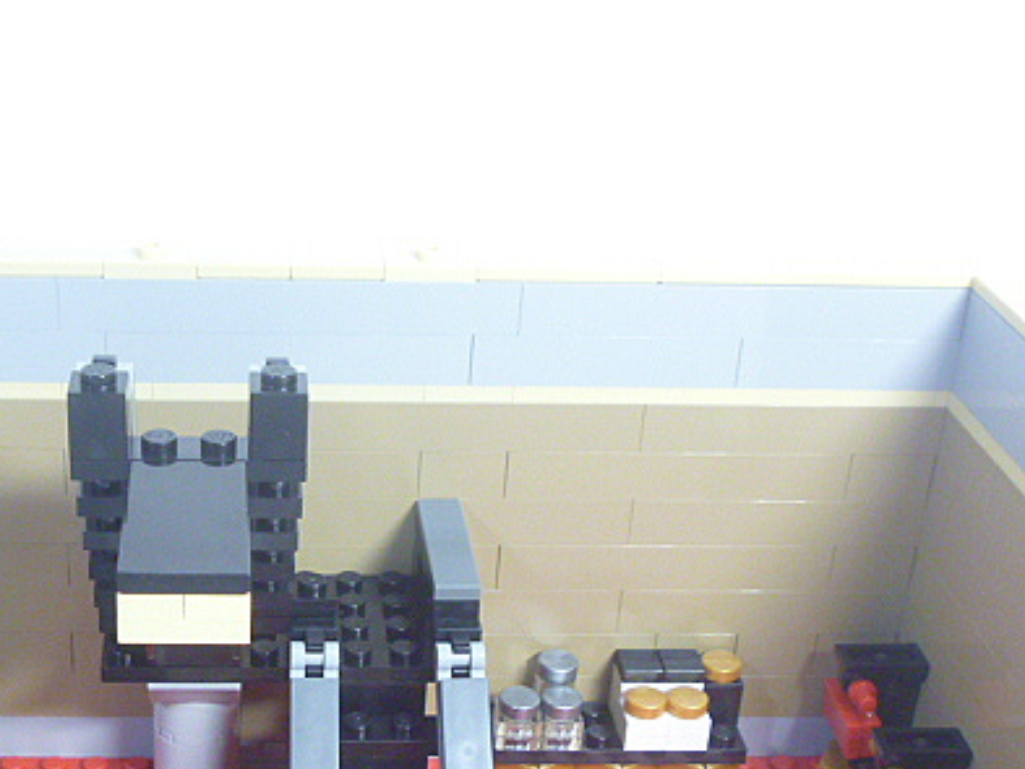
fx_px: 1688
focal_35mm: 57
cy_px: 529
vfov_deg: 25.5
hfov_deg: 33.2
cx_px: 271
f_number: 3.5
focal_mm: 6.3
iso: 400
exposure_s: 1/20
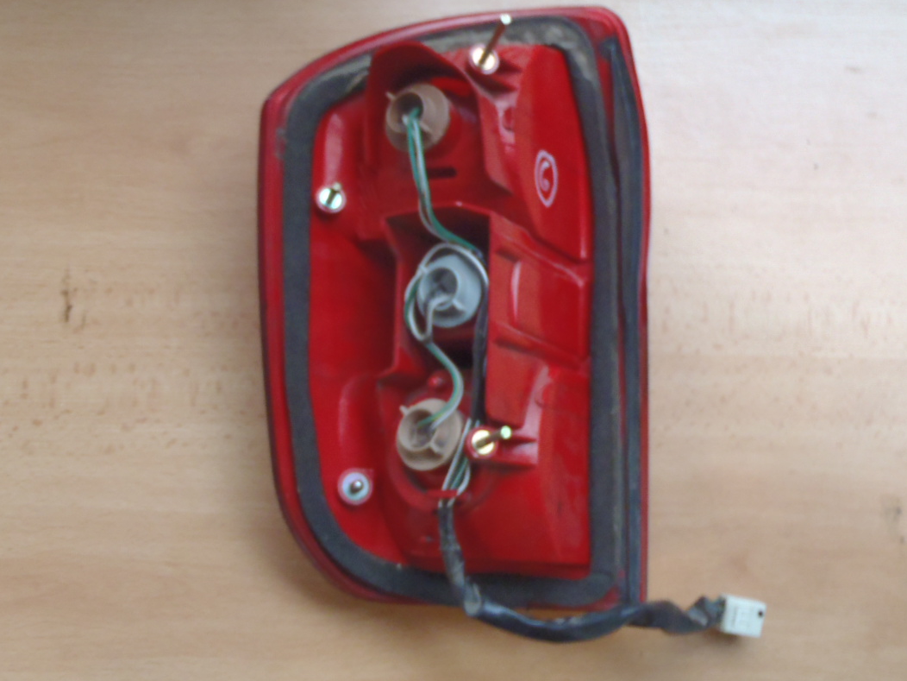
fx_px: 1179
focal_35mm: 45
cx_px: 435
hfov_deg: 42.1
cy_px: 309
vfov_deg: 32.2
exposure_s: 1/8
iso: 400
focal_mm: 6.64
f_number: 4.7
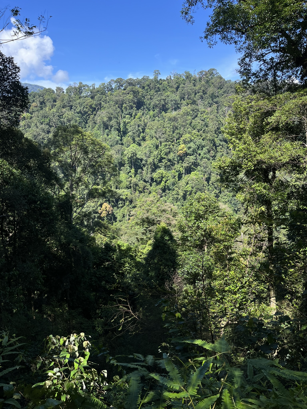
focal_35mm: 26
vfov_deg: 67.3
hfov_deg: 53.1
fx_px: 307
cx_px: 154
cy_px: 204
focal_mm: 5.1
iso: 50
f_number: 1.6
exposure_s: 1/1832
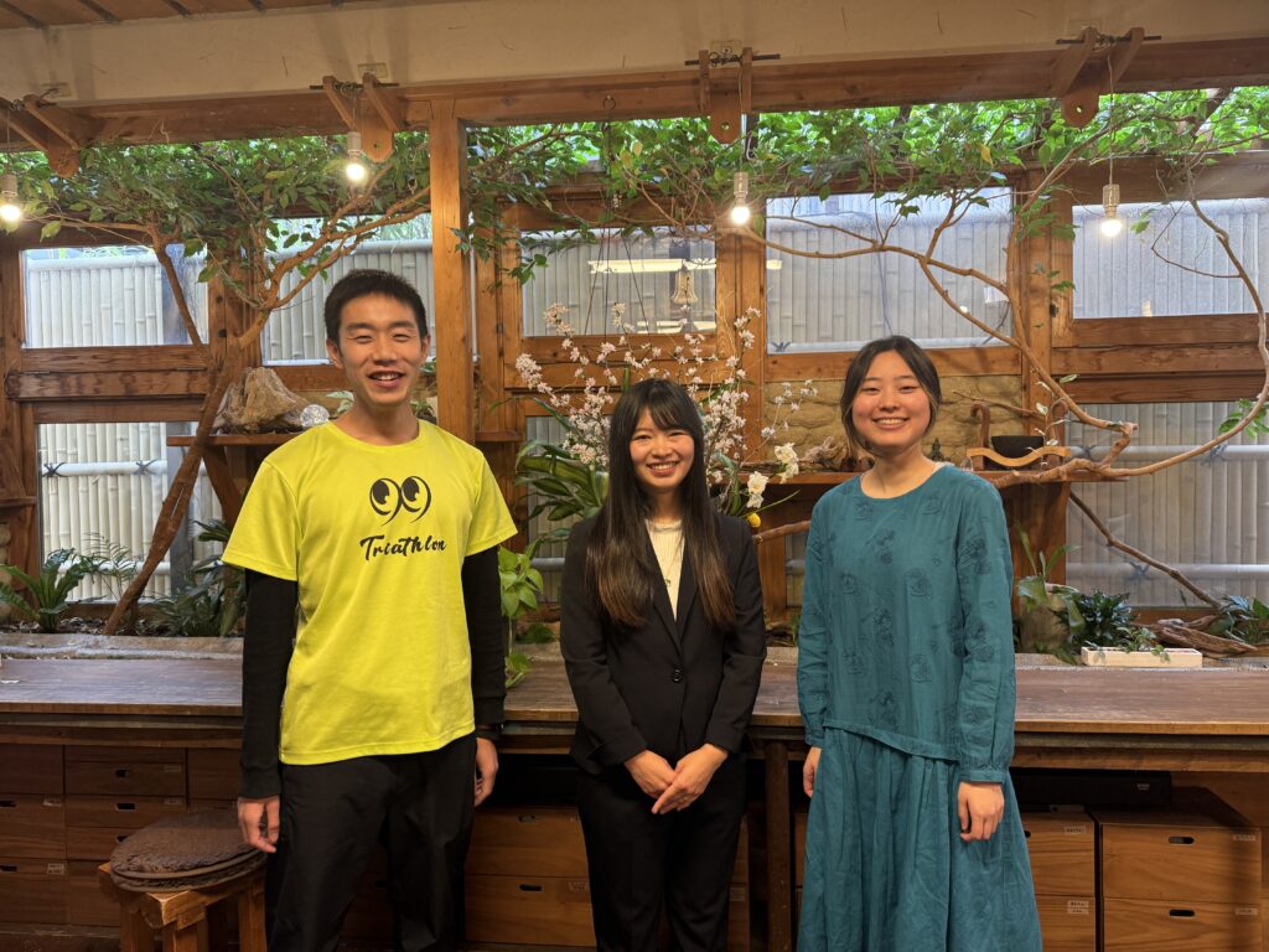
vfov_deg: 56.8
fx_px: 880
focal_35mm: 24
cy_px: 476
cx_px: 634
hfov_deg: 71.6
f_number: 1.78
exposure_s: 1/50
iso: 200
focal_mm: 6.76
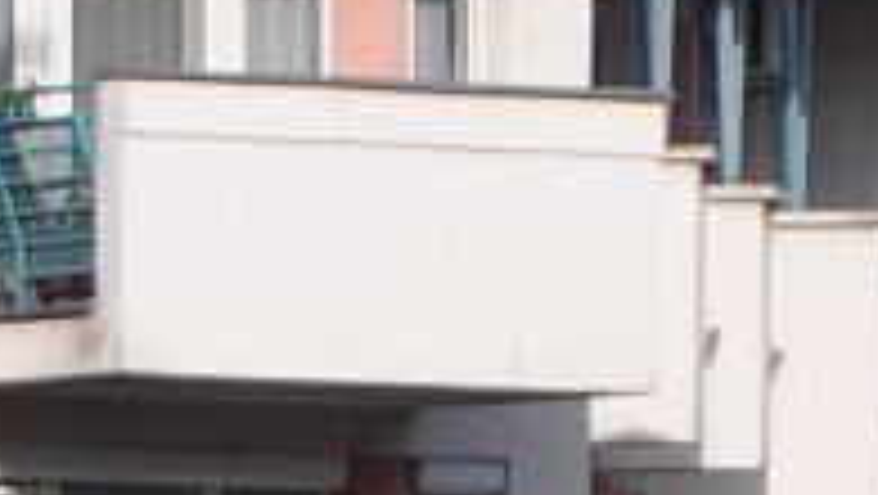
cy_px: 1692
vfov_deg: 1.2
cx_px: -1317
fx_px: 24415
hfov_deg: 2.0
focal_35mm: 1048
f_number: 5.6
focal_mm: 92
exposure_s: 1/1000
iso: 450
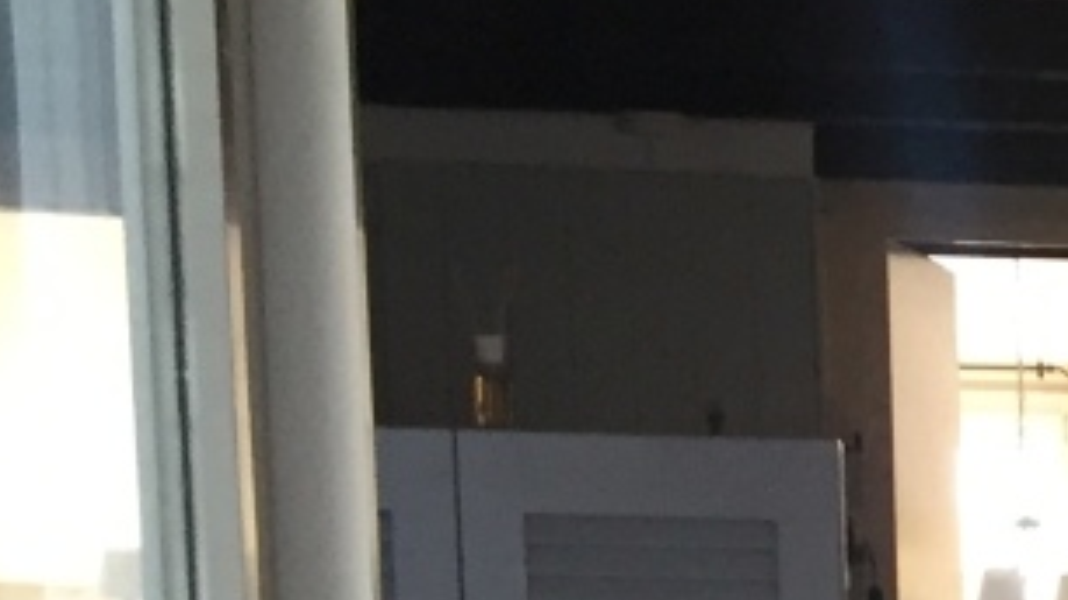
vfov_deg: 7.4
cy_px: 1310
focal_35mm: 155
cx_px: 2153
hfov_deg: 12.2
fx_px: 4389
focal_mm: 4.15
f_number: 2.2
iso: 80
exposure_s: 1/33
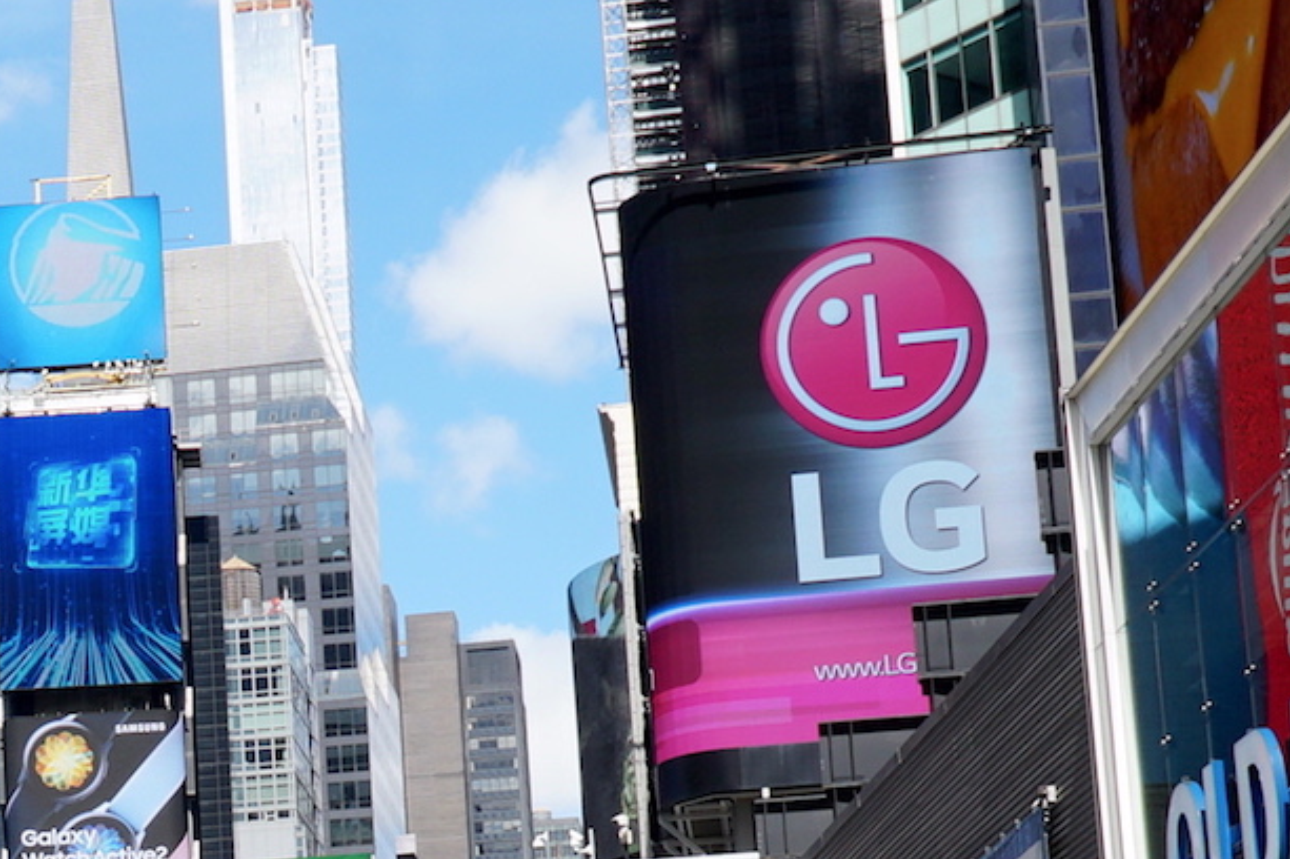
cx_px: -158
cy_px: 895
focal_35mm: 106
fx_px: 3796
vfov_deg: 12.7
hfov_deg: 18.5
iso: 100
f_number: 10
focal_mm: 18
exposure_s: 1/100
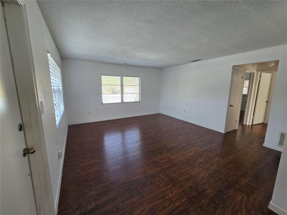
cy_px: 108
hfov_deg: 106.2
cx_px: 144
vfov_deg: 89.9
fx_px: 108
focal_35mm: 13
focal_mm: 2.2
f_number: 2.2
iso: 64
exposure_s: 1/60
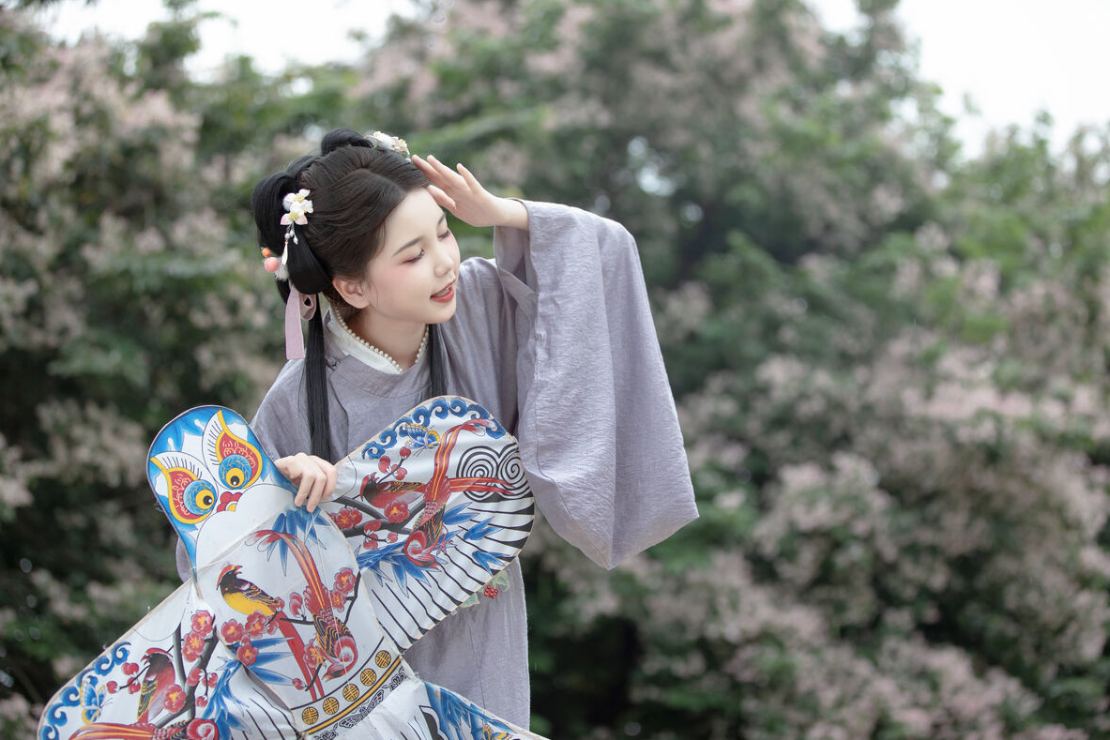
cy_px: 374
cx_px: 549
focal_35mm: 70
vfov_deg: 19.5
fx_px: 2158
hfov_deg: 28.8
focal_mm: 70
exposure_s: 1/320
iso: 160
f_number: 2.8
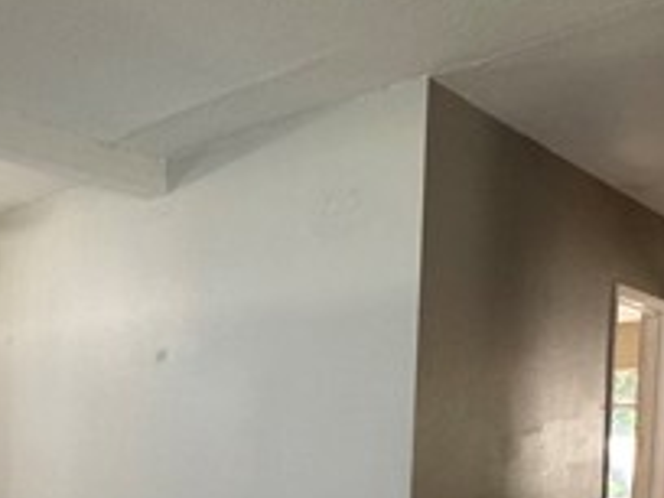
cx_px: 52
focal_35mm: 44
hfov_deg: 39.5
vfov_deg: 30.9
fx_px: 844
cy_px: 475
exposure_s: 1/60
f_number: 2.2
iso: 200
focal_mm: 2.22
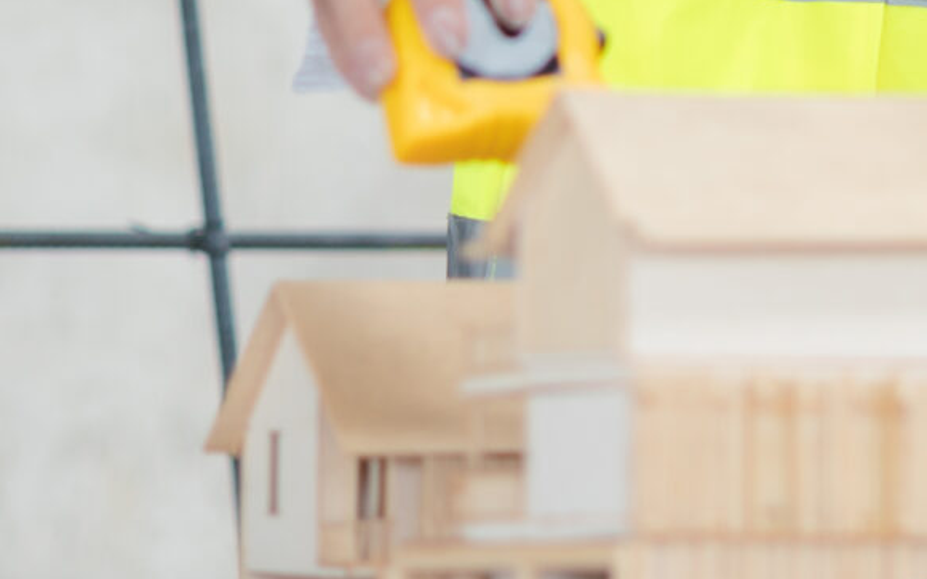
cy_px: -533
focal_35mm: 225
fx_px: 5682
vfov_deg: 5.7
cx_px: 1136
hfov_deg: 9.2
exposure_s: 1/250
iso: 125
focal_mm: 50
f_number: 2.2
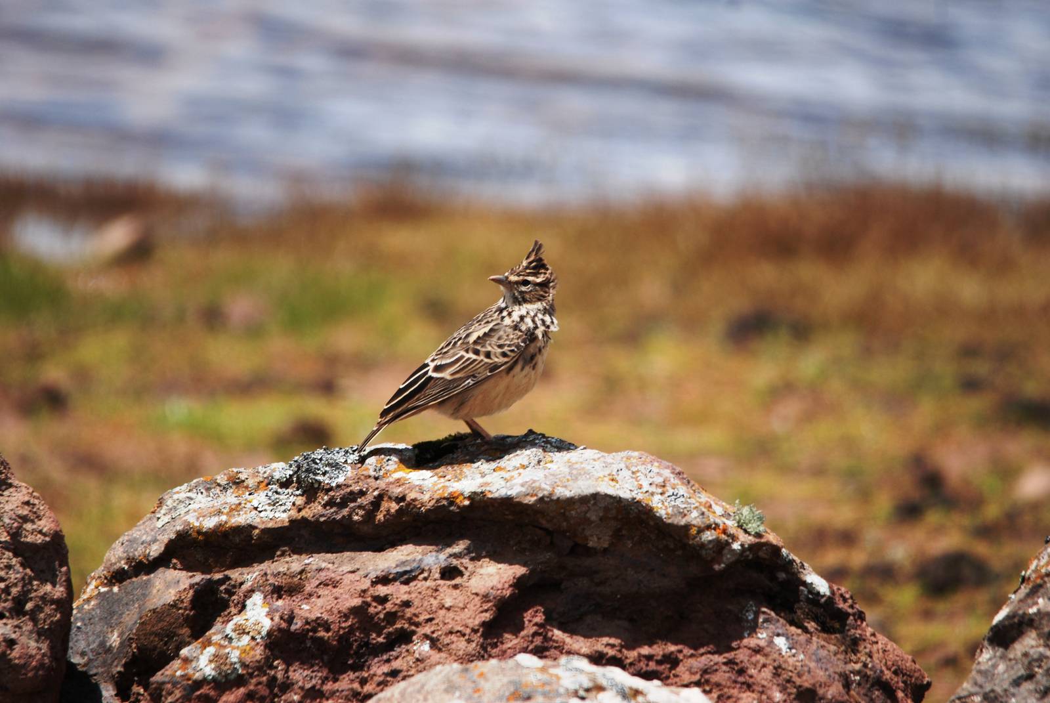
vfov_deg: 1.8
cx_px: 525
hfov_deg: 2.7
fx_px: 21901
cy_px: 352
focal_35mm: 750
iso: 200
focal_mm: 500
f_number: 6.3
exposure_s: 1/640
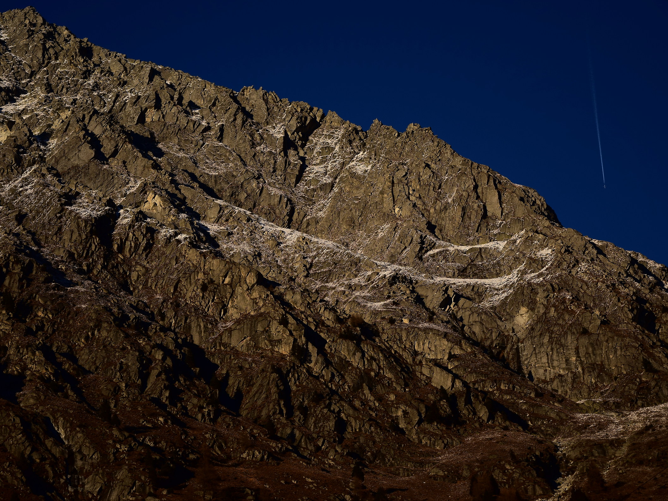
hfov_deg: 18.2
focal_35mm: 108
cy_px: 250
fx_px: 2084
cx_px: 318
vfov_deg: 13.7
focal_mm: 66
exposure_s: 1/500
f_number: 5.3
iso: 100
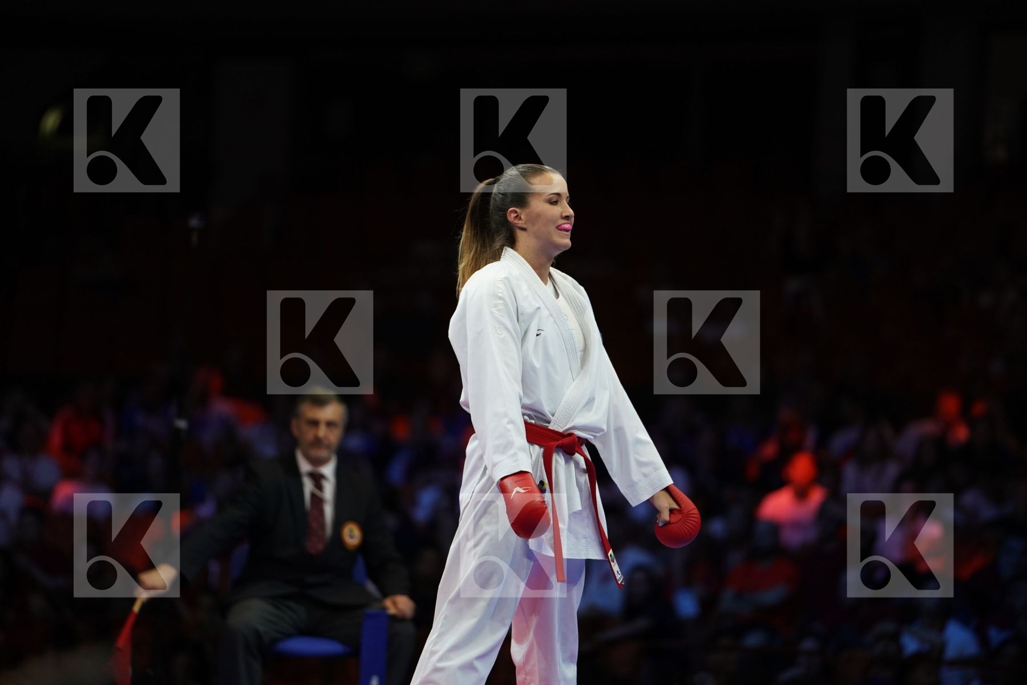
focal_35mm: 200
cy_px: 342
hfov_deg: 10.3
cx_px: 514
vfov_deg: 6.9
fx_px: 5705
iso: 1000
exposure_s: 1/1000
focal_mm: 200
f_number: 2.8
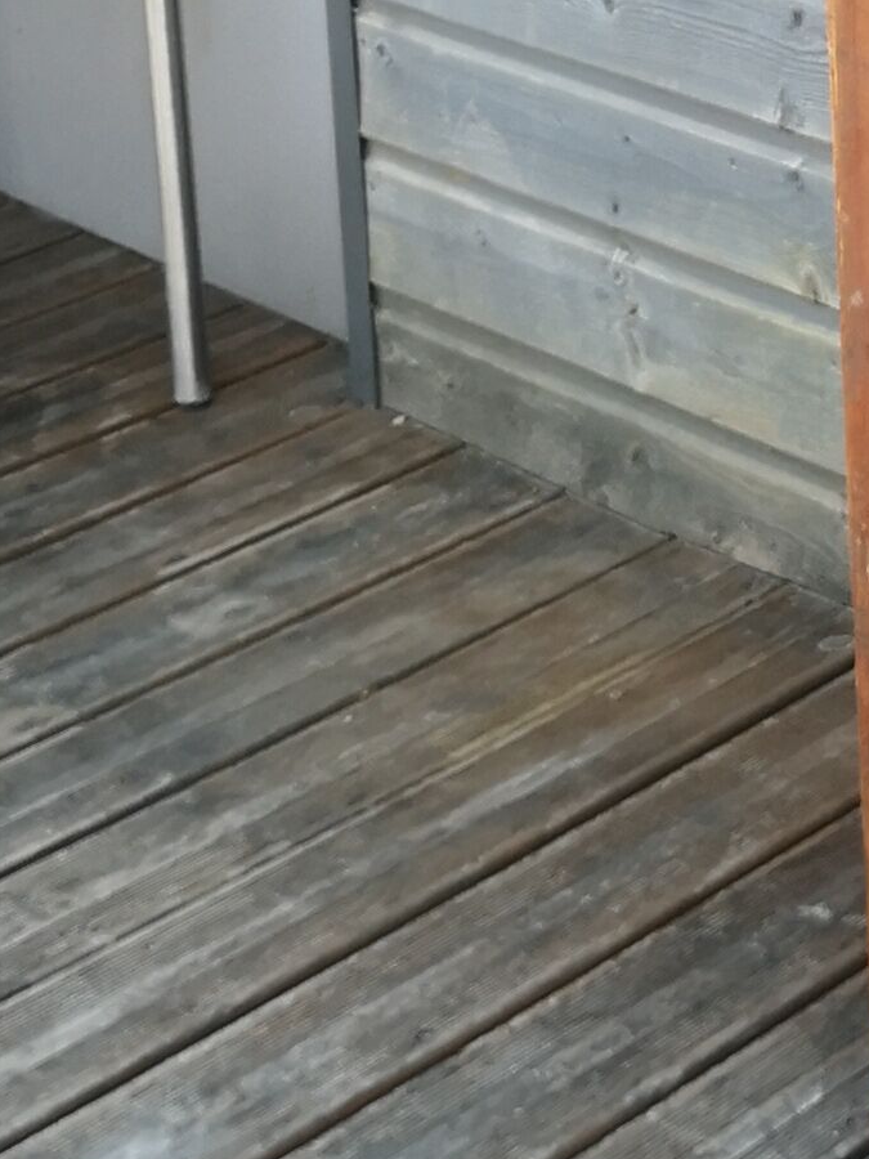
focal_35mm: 119
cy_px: -312
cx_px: 1500
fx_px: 3983
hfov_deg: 11.6
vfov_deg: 15.8
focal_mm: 3.95
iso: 50
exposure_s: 1/211
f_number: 1.6
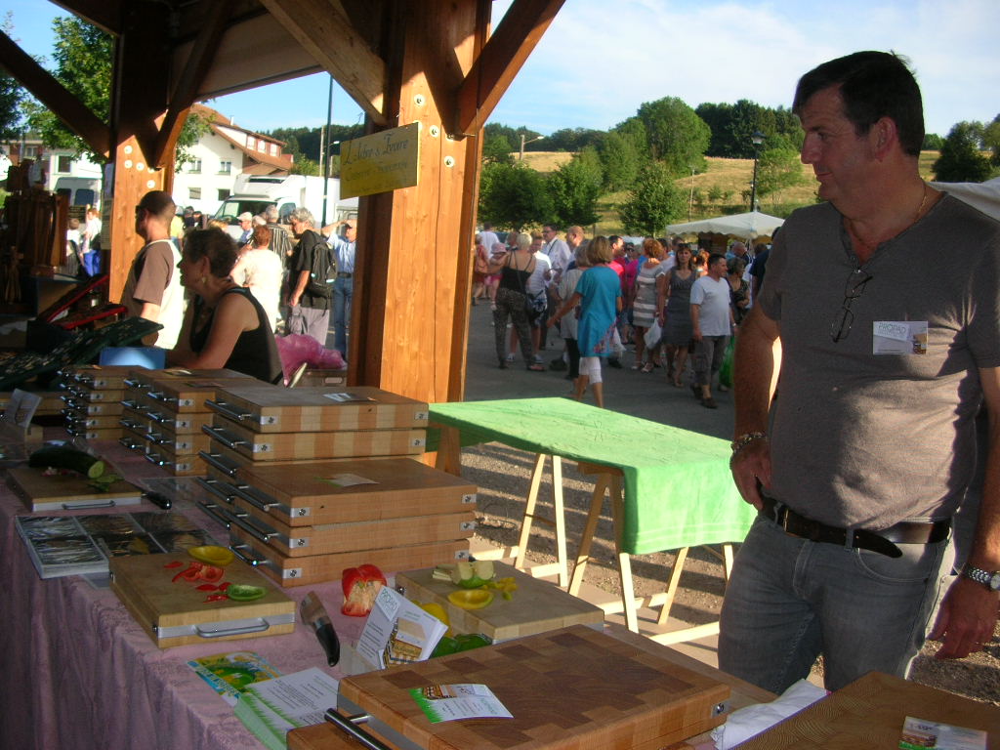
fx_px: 1011
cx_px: 500
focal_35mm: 35
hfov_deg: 52.6
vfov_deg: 40.7
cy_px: 375
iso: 50
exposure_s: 1/420
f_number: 2.8
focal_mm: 5.8
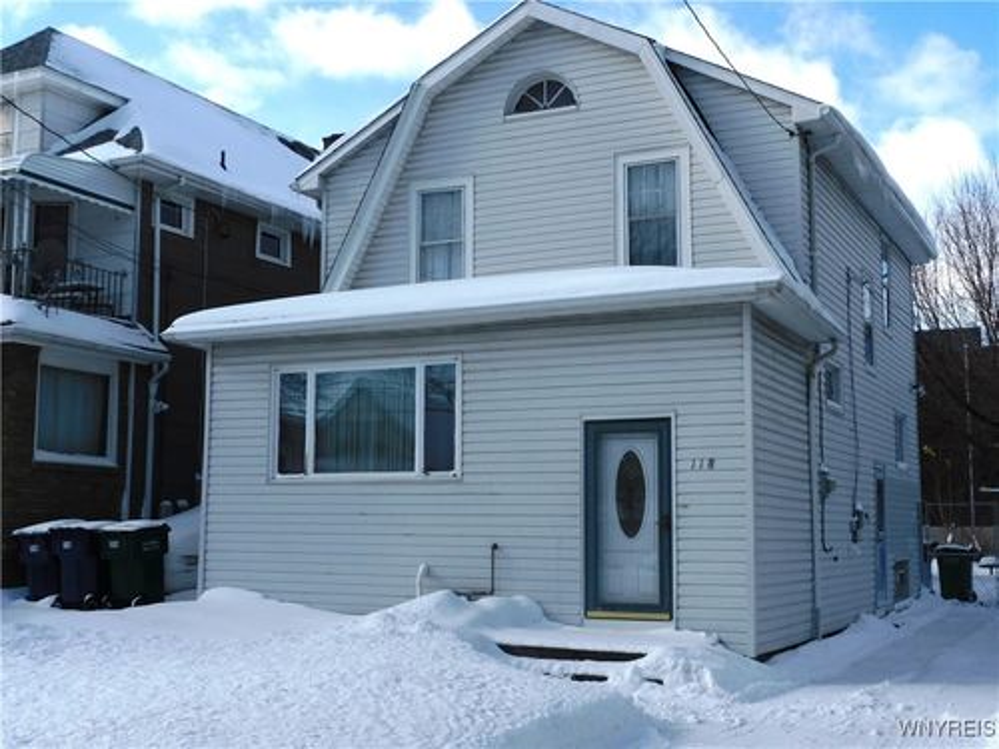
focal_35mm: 45
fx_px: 1299
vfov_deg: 32.2
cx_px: 500
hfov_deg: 42.1
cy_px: 374
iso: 125
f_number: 4.5
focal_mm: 8.1
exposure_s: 1/1250
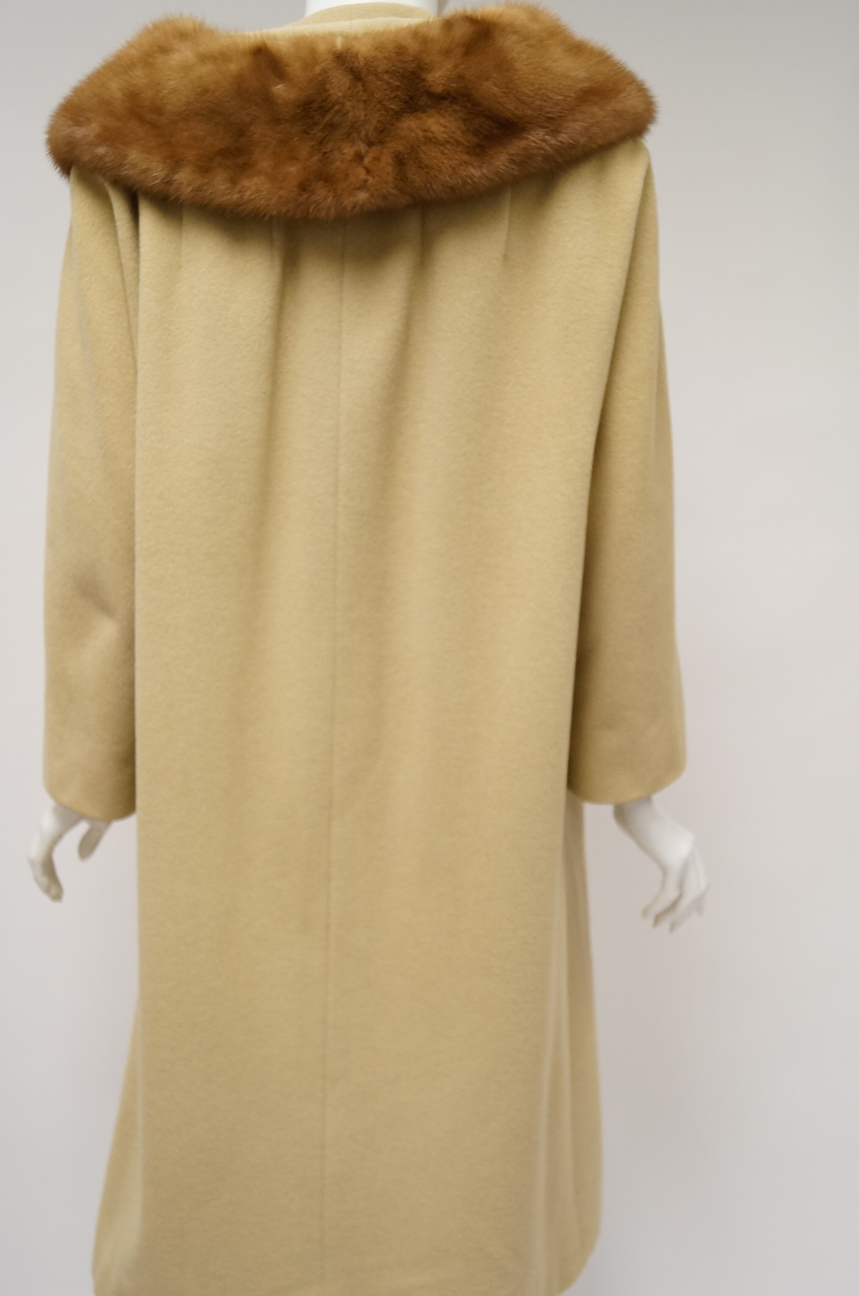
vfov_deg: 50.7
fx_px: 1365
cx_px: 376
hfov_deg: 34.9
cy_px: 689
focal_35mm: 38
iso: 500
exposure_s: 1/60
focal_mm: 22
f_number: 4
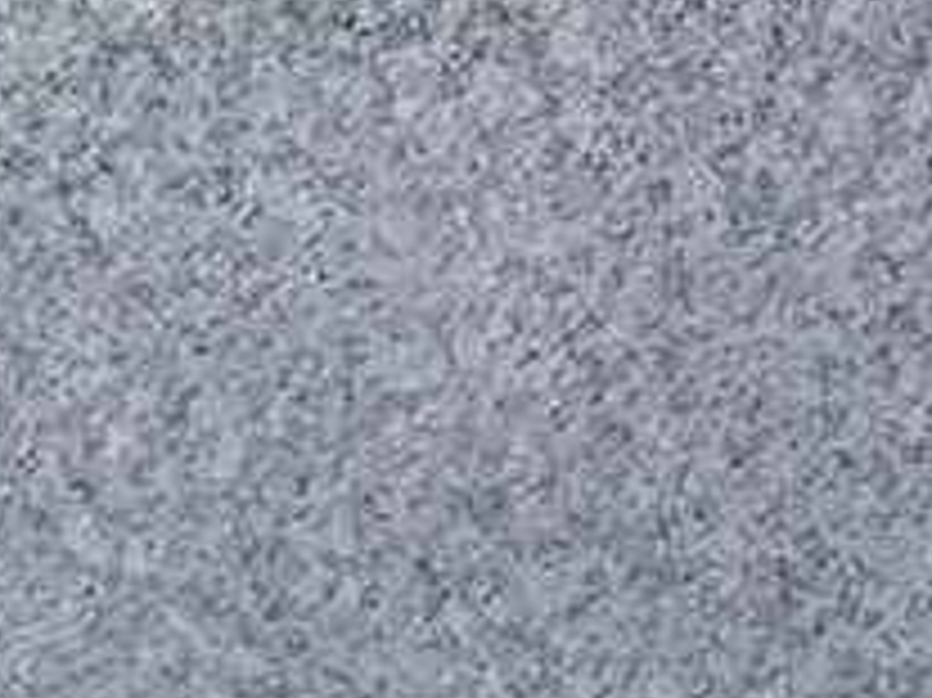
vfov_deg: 10.0
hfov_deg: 13.3
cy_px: 1488
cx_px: -707
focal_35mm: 135
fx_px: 3633
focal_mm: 3.3
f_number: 2.4
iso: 25
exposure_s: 1/536
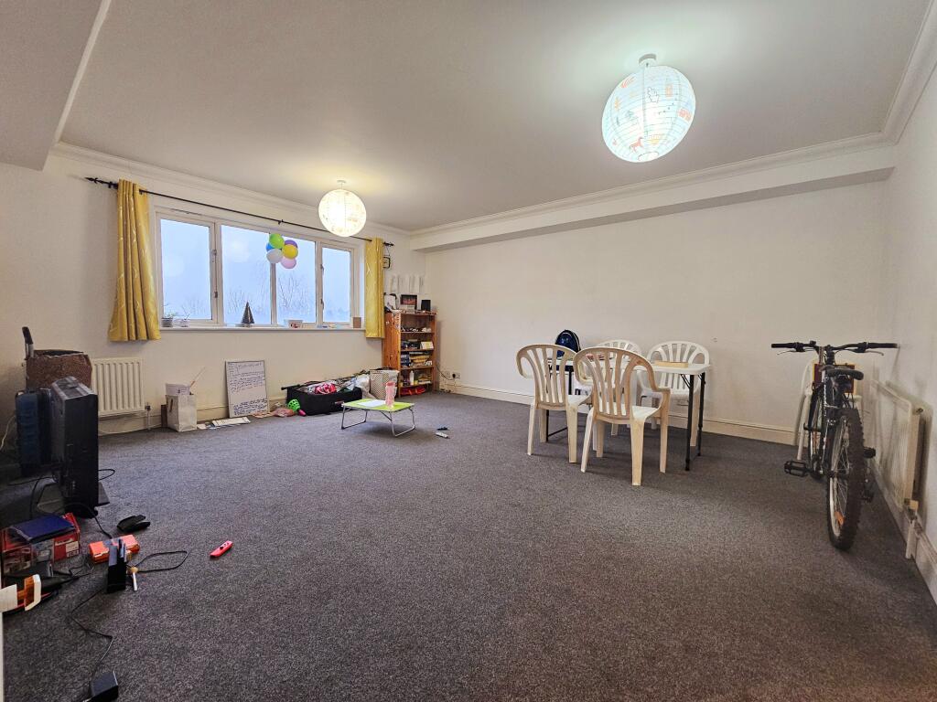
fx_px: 352
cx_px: 468
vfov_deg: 89.9
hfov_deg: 106.2
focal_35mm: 13
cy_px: 351
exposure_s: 1/33
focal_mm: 2.2
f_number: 2.2
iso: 320
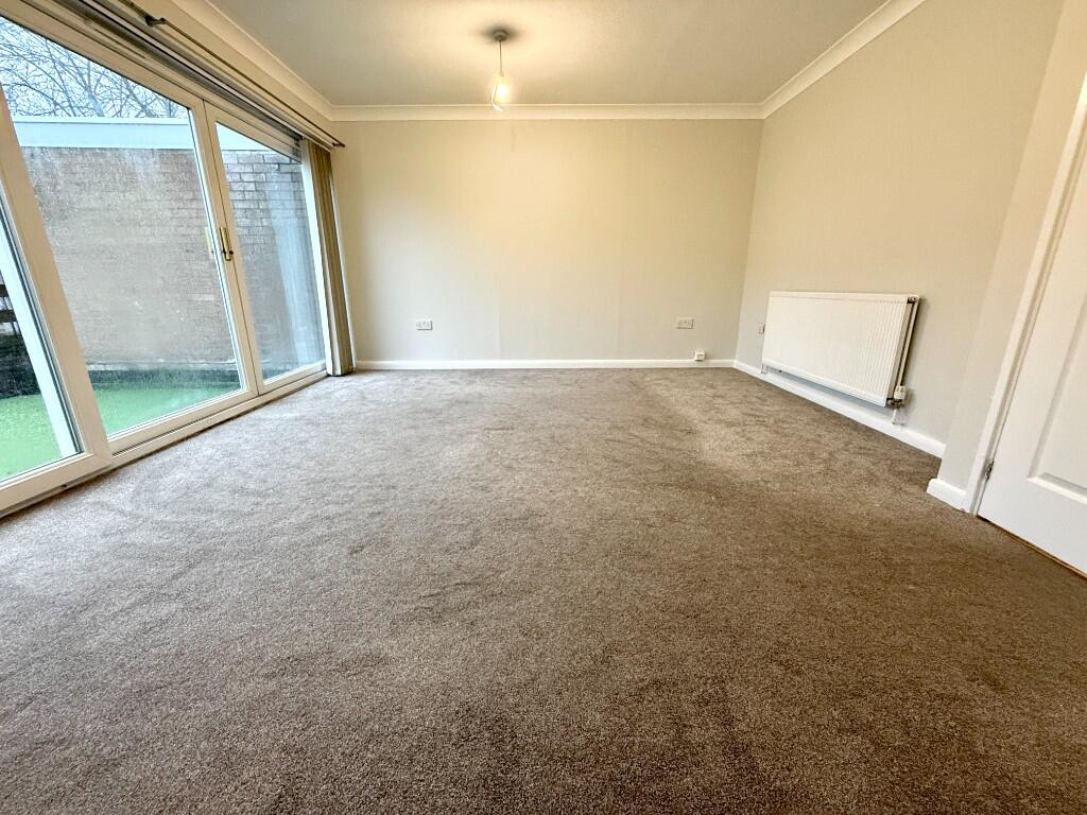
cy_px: 408
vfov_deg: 85.7
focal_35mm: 14
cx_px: 544
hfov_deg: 102.1
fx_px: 440
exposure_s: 1/50
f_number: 2.2
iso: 400
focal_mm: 2.22
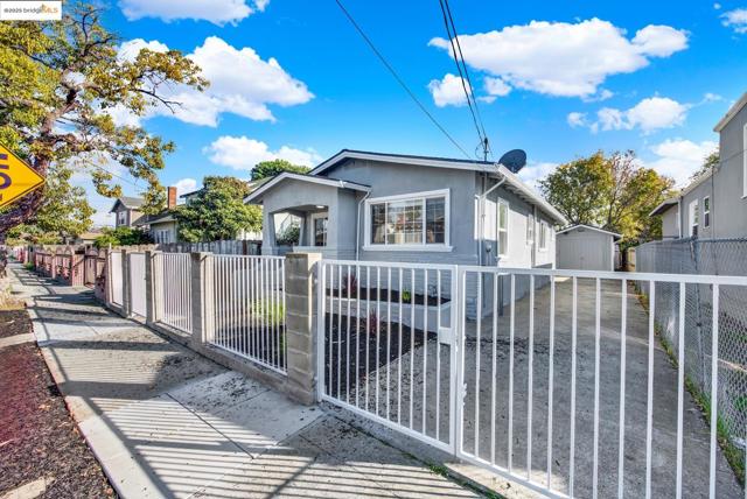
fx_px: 291
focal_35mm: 14
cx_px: 374
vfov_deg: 81.3
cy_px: 250
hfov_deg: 104.2
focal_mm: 14
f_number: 14
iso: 100
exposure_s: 1/60
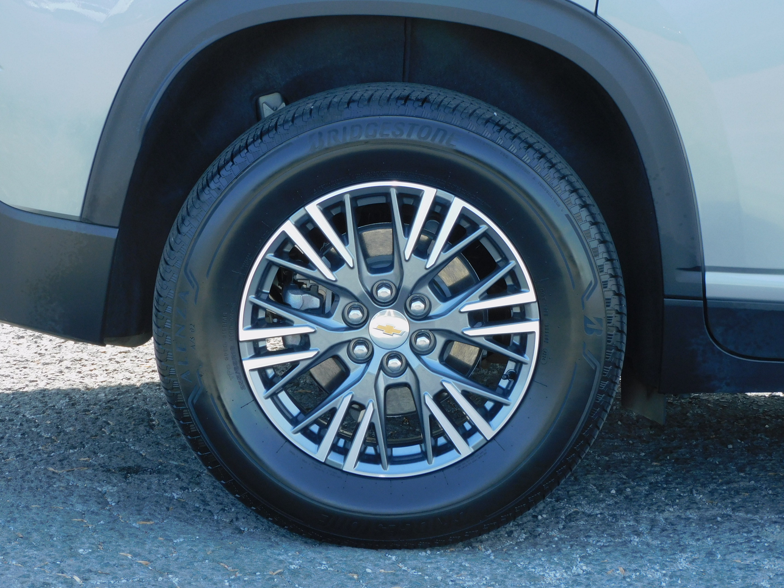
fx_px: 3397
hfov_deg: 13.2
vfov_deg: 9.9
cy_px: 294
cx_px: 392
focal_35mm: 150
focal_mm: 26.9
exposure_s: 1/100
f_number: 5.2
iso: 125
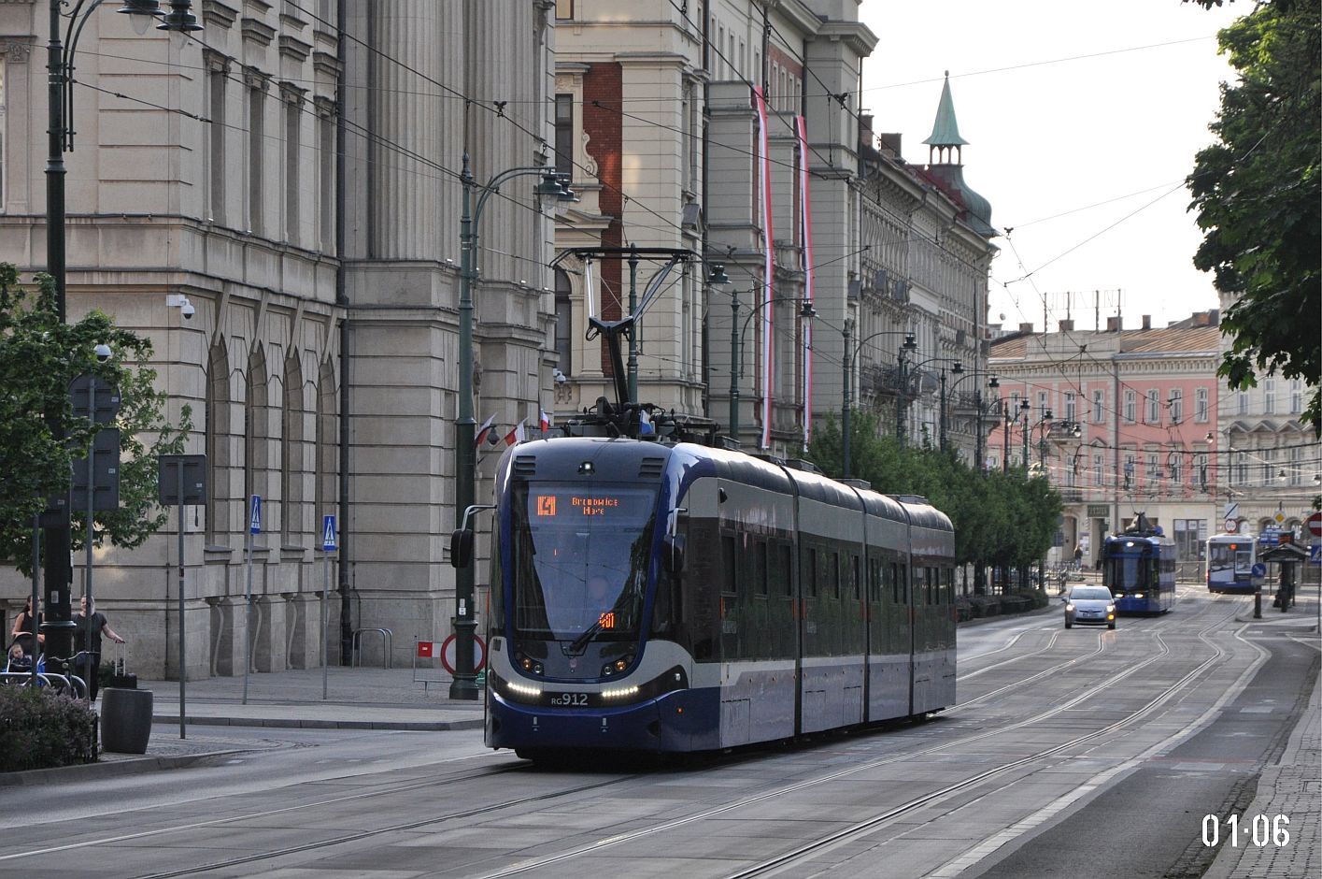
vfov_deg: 8.7
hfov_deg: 13.1
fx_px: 5777
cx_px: 661
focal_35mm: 158
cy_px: 440
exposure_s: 1/800
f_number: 5.6
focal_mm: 105
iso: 800
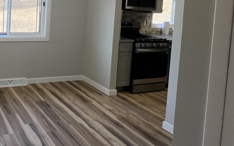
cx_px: 4
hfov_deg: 51.5
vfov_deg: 38.3
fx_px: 191
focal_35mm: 30
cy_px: 9
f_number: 1.8
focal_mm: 1.57
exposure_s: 1/120
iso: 40
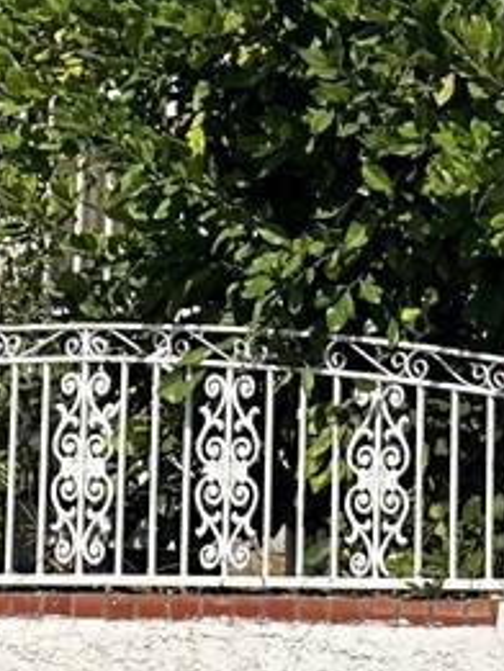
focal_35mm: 302
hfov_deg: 4.9
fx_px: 5858
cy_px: -152
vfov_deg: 6.5
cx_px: 882
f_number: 2.8
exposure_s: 1/769
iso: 32
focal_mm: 9
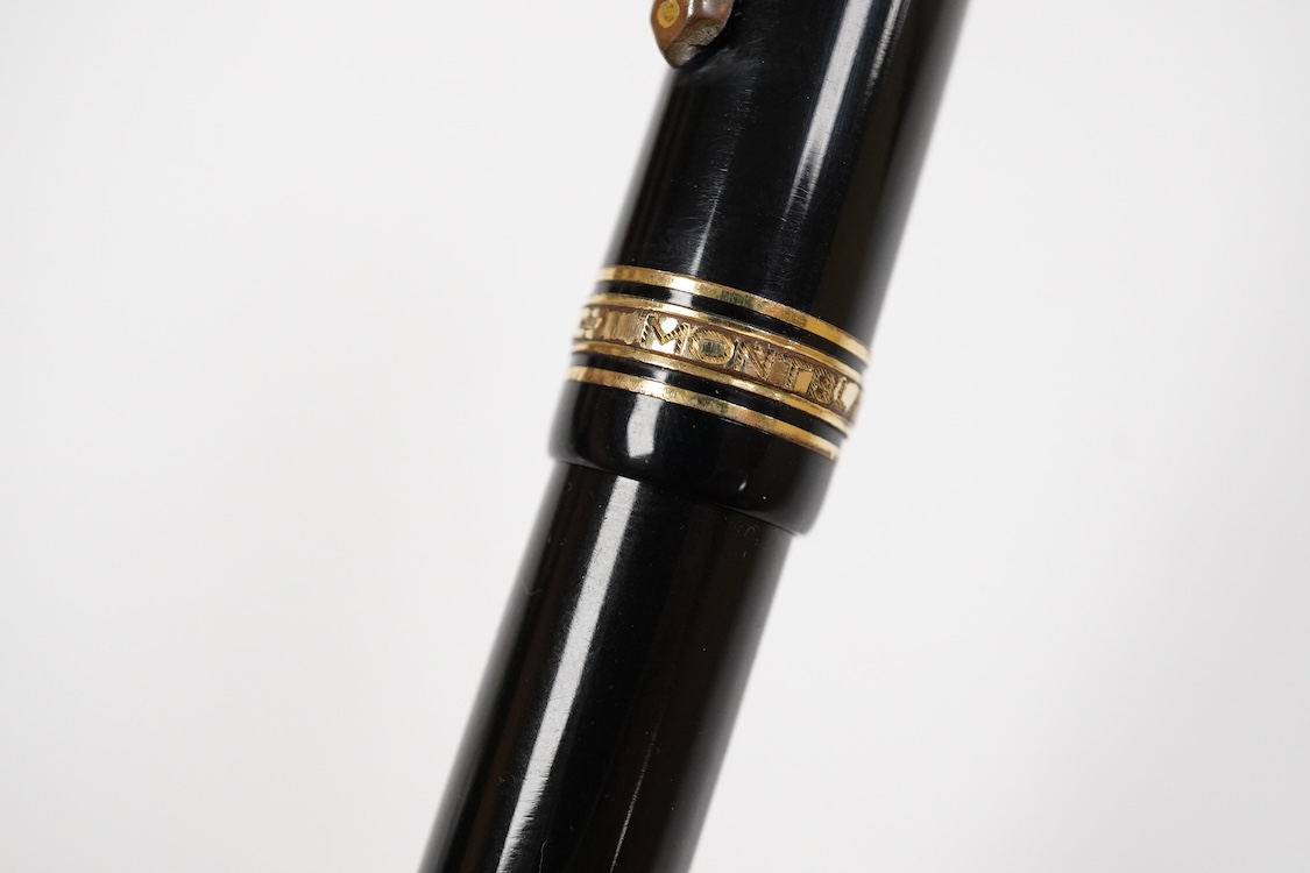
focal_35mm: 45
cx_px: 655
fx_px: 1637
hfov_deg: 43.6
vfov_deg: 29.9
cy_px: 436
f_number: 10
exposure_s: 1/200
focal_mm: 30
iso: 2500
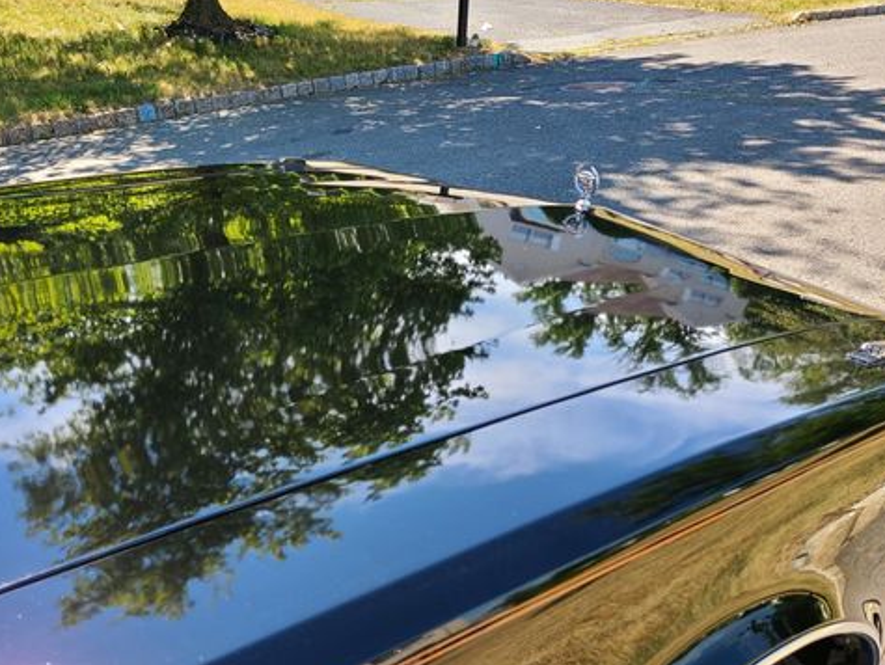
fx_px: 895
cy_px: 412
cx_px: 315
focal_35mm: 35
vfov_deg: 40.5
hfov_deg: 51.9
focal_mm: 5.4
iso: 40
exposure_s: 1/405
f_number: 1.8
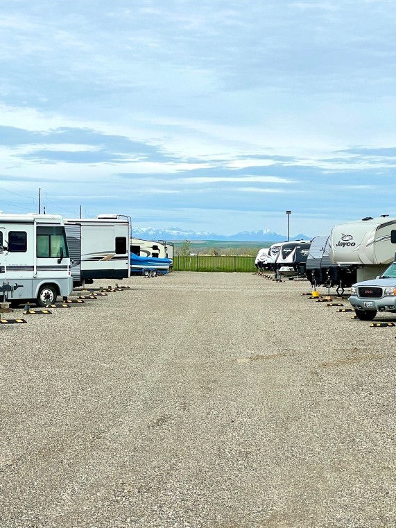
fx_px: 1067
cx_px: 200
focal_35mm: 70
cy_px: 264
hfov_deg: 21.0
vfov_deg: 27.8
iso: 25
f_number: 2
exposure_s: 1/2283
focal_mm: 6
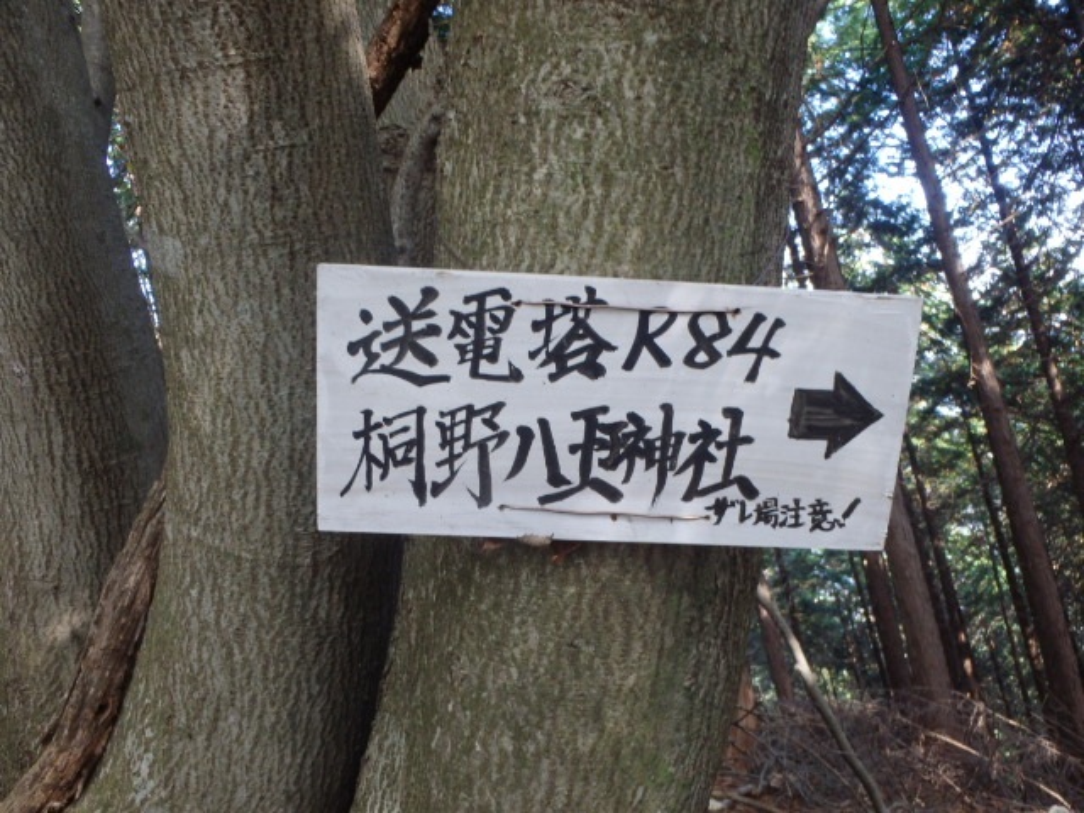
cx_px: 542
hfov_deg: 60.0
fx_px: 939
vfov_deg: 46.8
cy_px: 406
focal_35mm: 30
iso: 200
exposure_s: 1/30
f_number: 4.1
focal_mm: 5.4
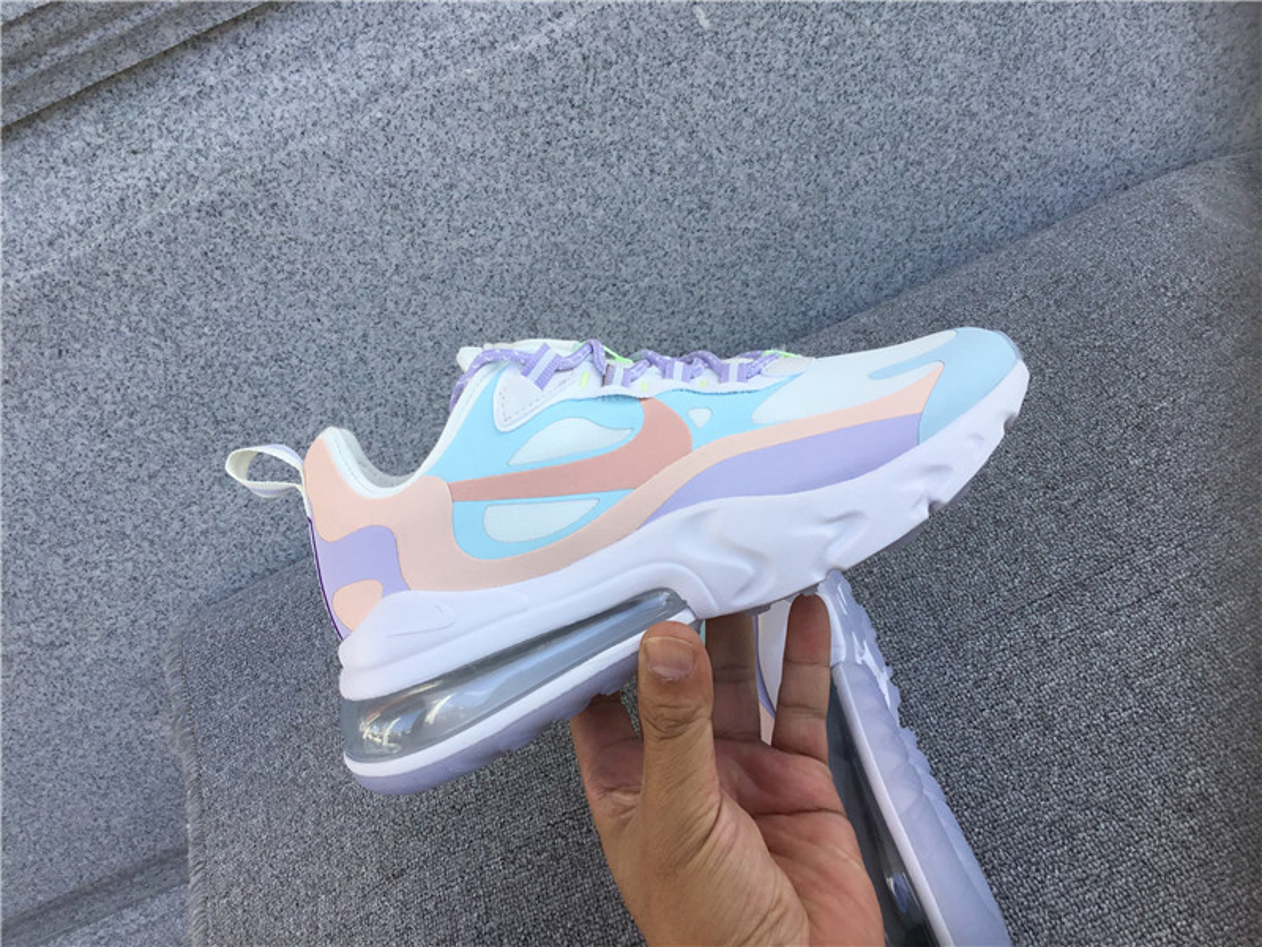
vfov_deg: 45.4
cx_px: 631
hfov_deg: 58.4
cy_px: 474
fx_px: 1130
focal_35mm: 31
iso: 25
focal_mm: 3.3
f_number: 2.4
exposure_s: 1/348
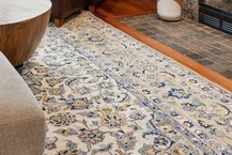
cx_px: 79
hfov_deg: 34.2
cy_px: -99
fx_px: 374
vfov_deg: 19.3
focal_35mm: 58
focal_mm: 14
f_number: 9.5
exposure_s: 1/3.33
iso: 200
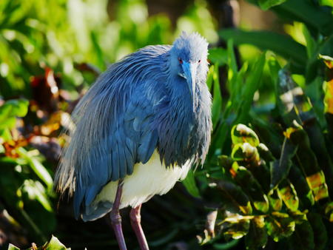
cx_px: 166
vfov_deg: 2.8
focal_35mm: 528
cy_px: 125
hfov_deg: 3.8
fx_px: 5082
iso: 800
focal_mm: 264
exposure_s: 1/640
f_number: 5.4
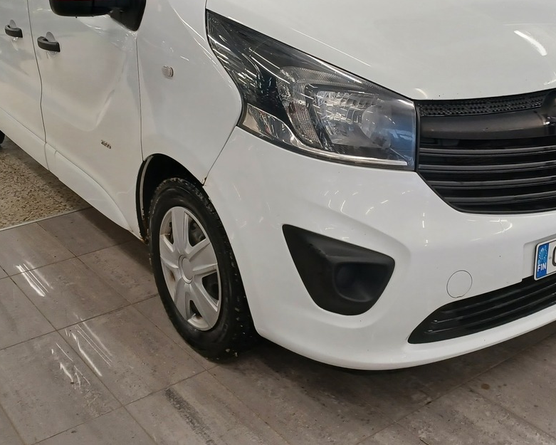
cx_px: 298
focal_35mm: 45
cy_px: 113
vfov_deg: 32.8
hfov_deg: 41.1
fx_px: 741
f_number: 1.8
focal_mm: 4.6
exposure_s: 1/50
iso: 320
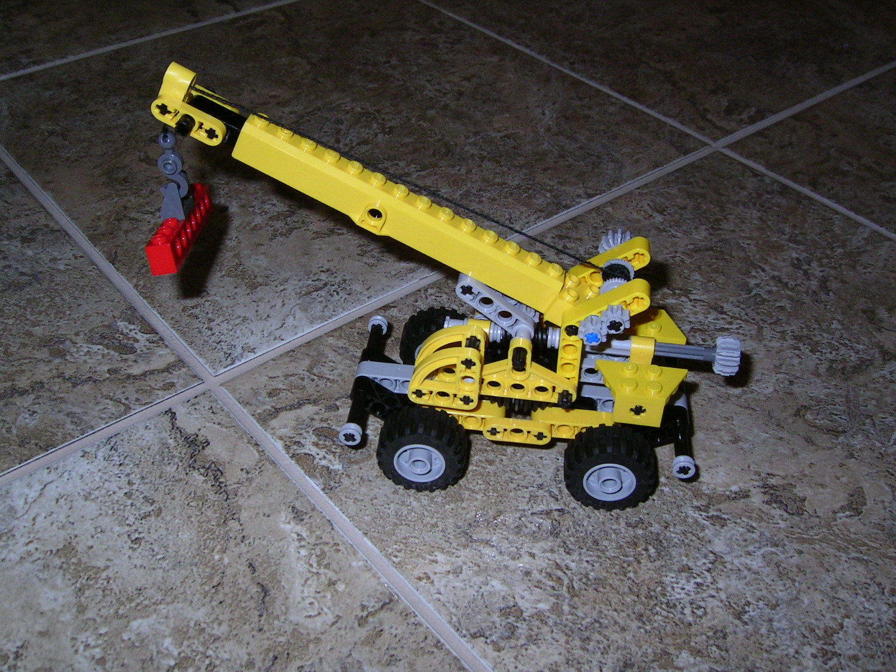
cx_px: 448
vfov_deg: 39.7
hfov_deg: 51.4
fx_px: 932
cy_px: 336
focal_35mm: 36
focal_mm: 5.6
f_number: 4.8
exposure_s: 1/30
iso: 100
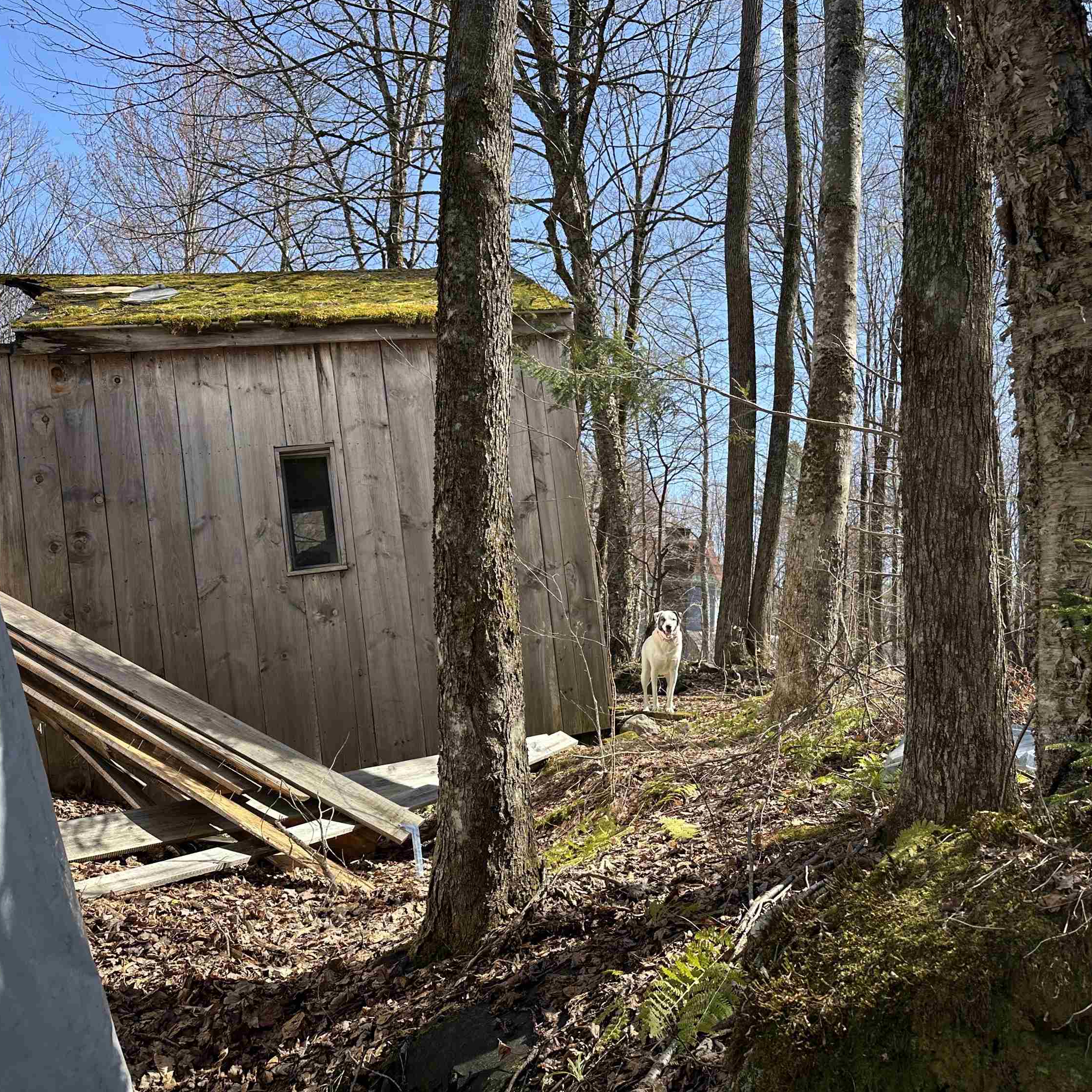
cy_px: 541
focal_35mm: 29
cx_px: 662
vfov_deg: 55.6
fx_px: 1035
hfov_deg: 55.2
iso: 80
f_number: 1.78
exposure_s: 1/1272
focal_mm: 6.86
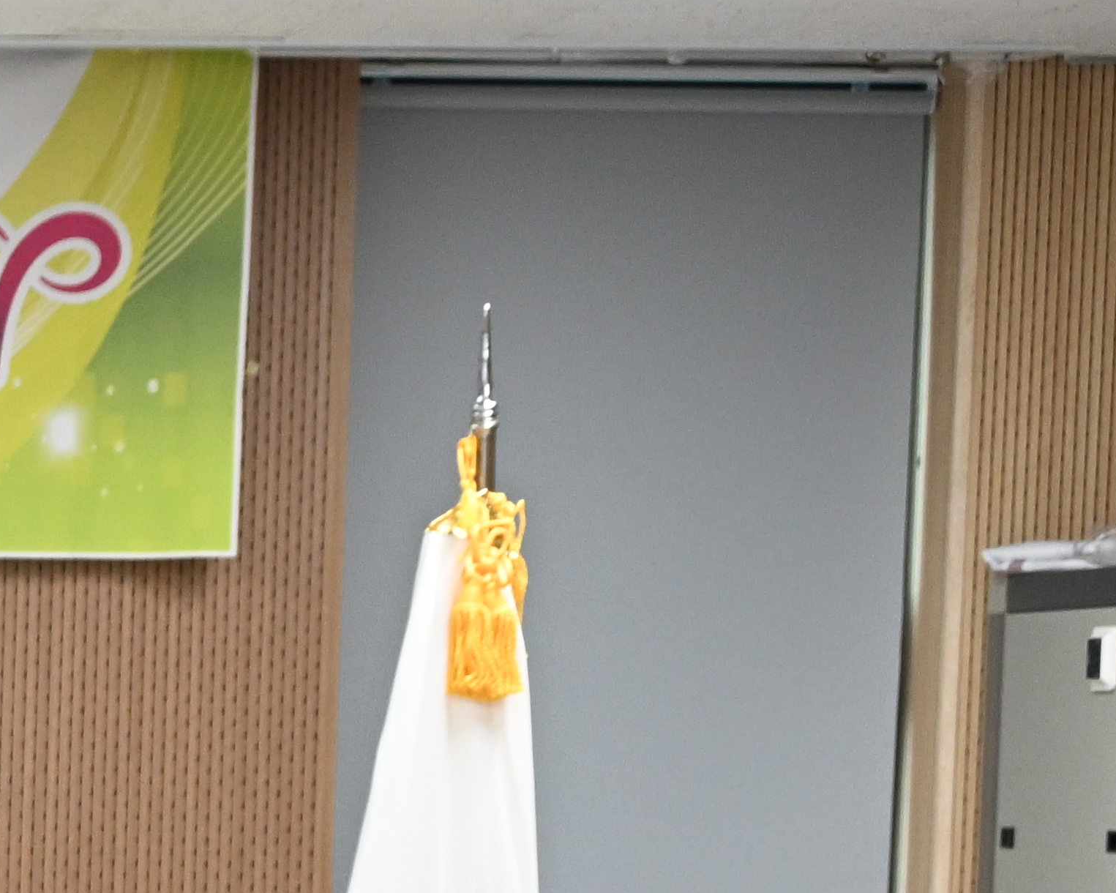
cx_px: -1180
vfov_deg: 8.0
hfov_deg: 9.5
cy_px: 1468
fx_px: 6210
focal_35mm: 188
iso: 1250
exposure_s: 1/100
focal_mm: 37
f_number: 5
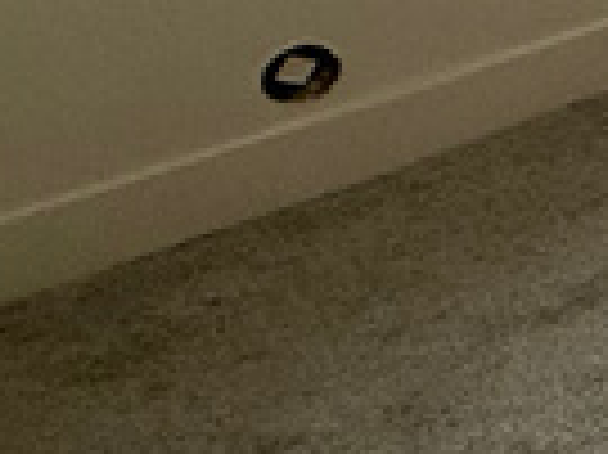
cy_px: -360
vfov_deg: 12.7
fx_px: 1860
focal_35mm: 106
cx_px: 1973
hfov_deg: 10.4
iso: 125
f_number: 2.2
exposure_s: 1/120
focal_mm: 2.22
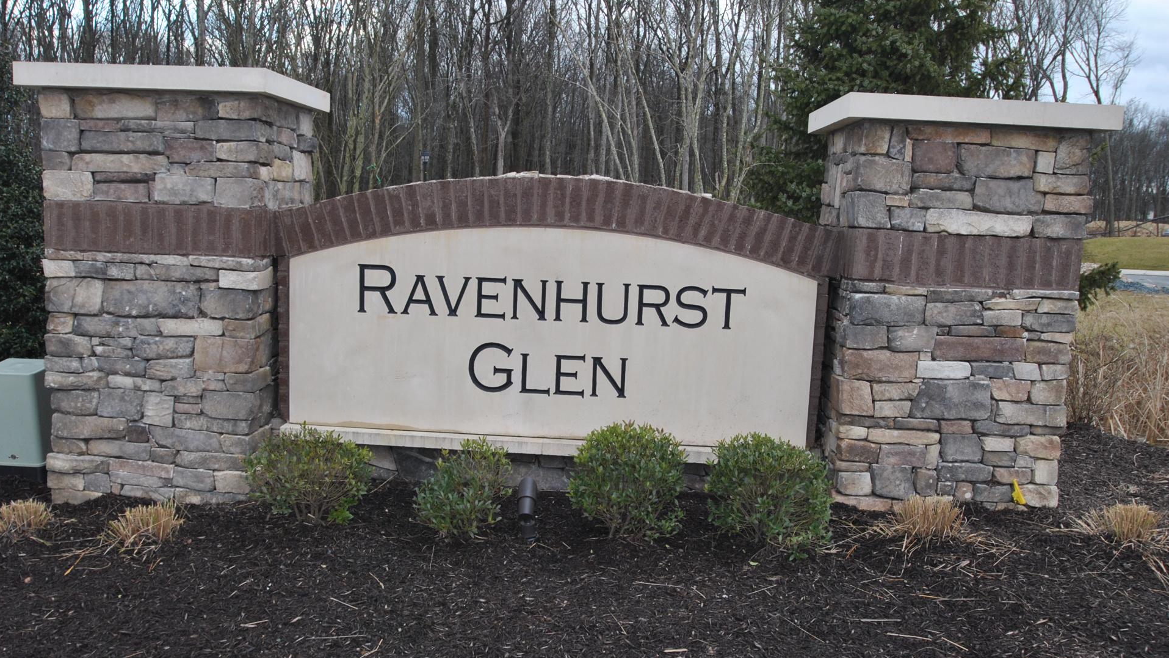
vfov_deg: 33.7
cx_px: 585
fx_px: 1085
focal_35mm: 35
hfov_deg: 56.6
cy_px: 356
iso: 180
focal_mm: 22
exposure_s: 1/60
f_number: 8
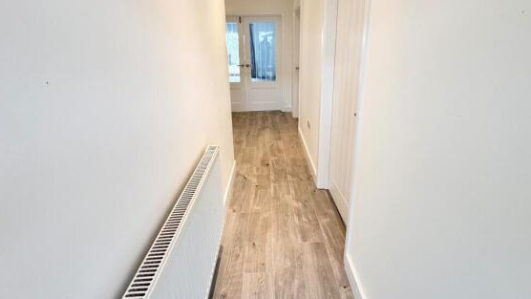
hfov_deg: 99.3
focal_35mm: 16
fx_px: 225
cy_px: 103
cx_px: 275
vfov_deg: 65.6
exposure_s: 1/100
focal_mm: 2.22
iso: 200
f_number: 2.2
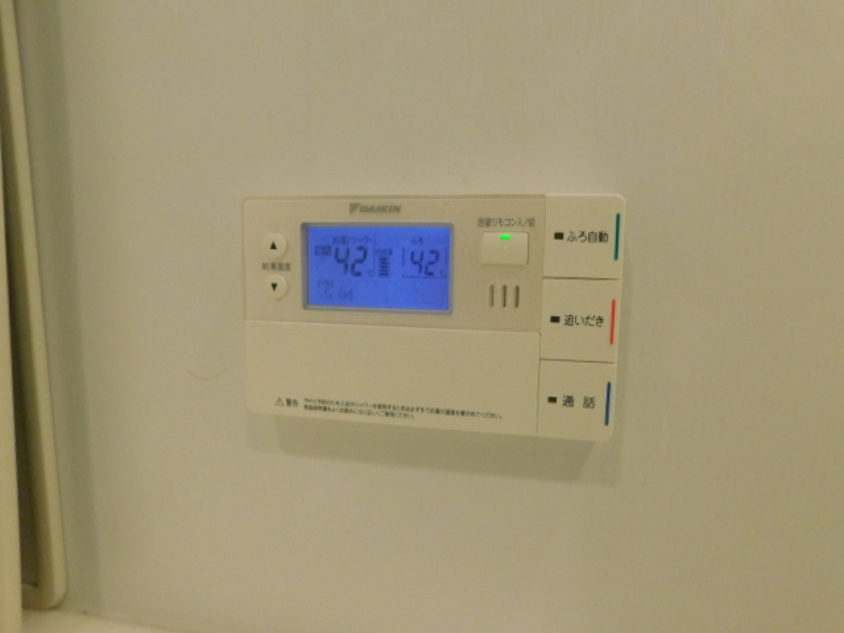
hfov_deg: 73.9
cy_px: 316
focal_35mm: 23
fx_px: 561
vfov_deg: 58.9
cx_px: 422
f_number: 3
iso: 360
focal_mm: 4
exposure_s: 1/30
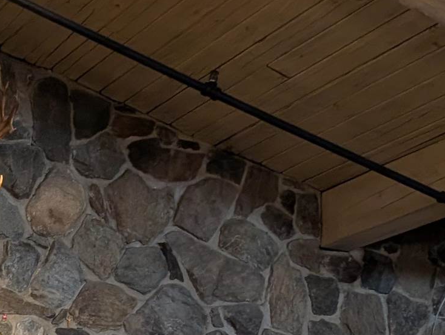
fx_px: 1288
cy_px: 662
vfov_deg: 13.0
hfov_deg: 18.8
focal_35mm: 100
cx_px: -50
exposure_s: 1/24
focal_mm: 6.9
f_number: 1.68
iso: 177
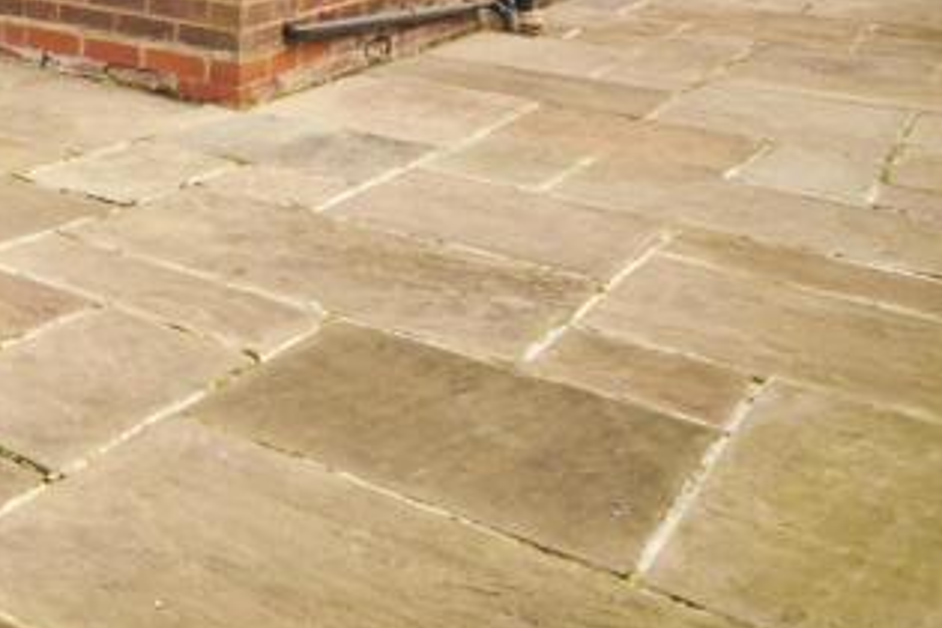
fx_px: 1361
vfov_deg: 22.7
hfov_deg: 32.4
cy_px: -229
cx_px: -156
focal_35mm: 52
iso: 2000
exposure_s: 1/250
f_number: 16
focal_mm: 16
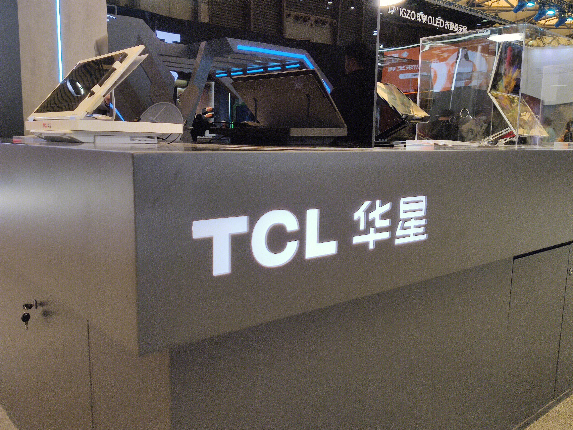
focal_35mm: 31
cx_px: 286
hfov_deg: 58.4
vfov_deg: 45.4
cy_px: 215
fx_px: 513
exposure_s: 1/100
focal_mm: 4.75
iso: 120
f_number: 1.75
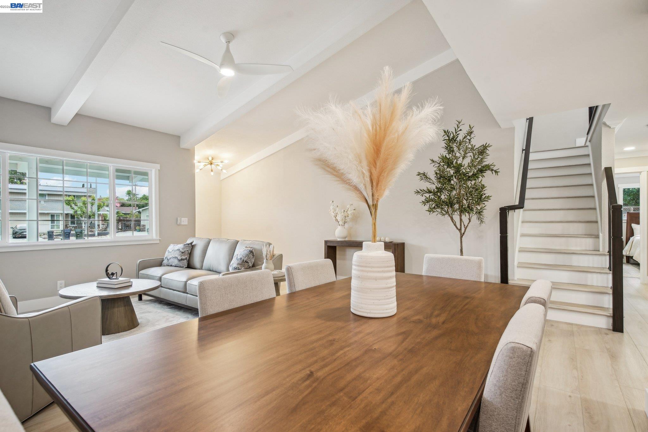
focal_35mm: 17
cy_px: 216
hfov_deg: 93.3
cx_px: 324
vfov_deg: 70.4
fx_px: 306
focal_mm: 17
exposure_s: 1/8
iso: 400
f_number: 8
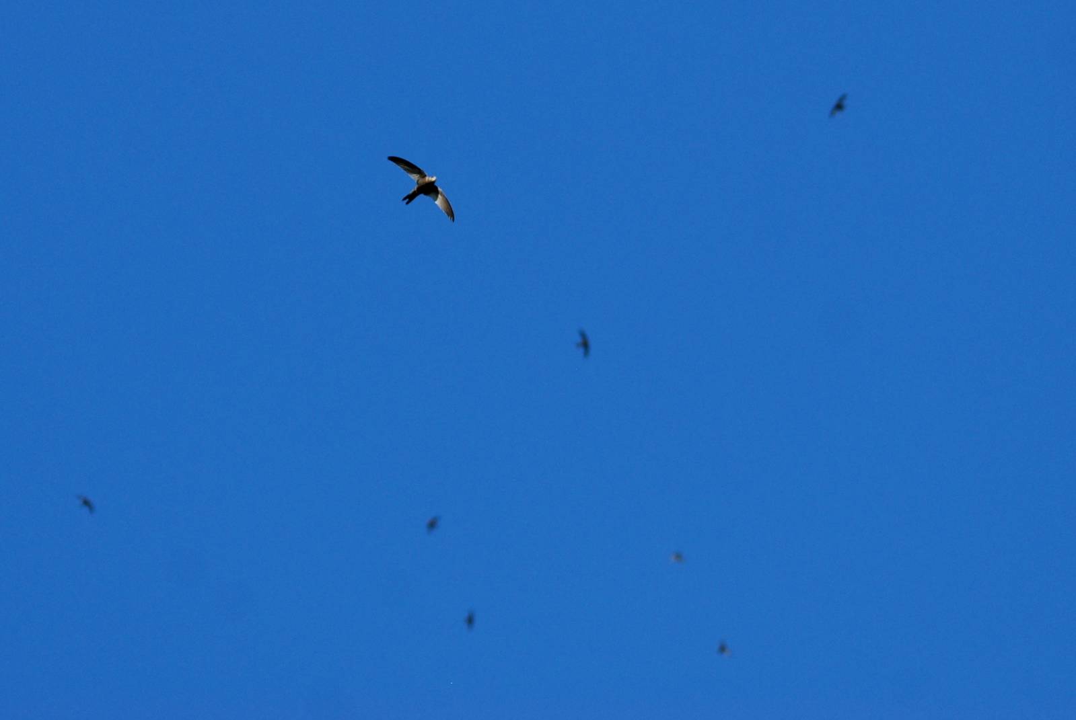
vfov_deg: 6.1
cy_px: 360
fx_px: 6734
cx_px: 538
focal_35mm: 225
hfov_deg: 9.1
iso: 200
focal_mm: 150
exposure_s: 1/640
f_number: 5
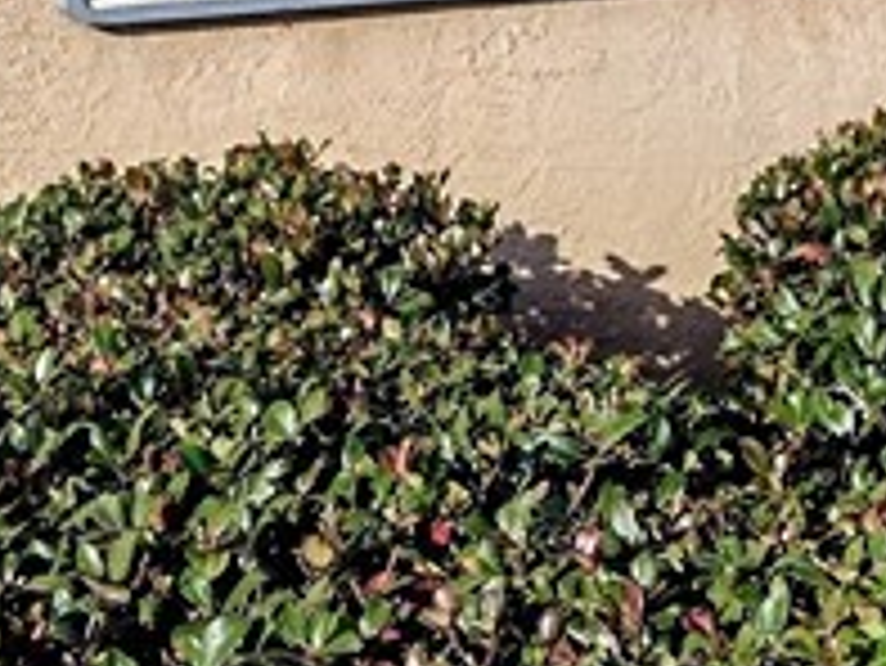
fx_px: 3585
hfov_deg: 14.1
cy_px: -423
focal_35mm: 140
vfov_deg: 10.2
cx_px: 580
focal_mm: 4.71
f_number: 1.7
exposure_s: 1/3176
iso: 100
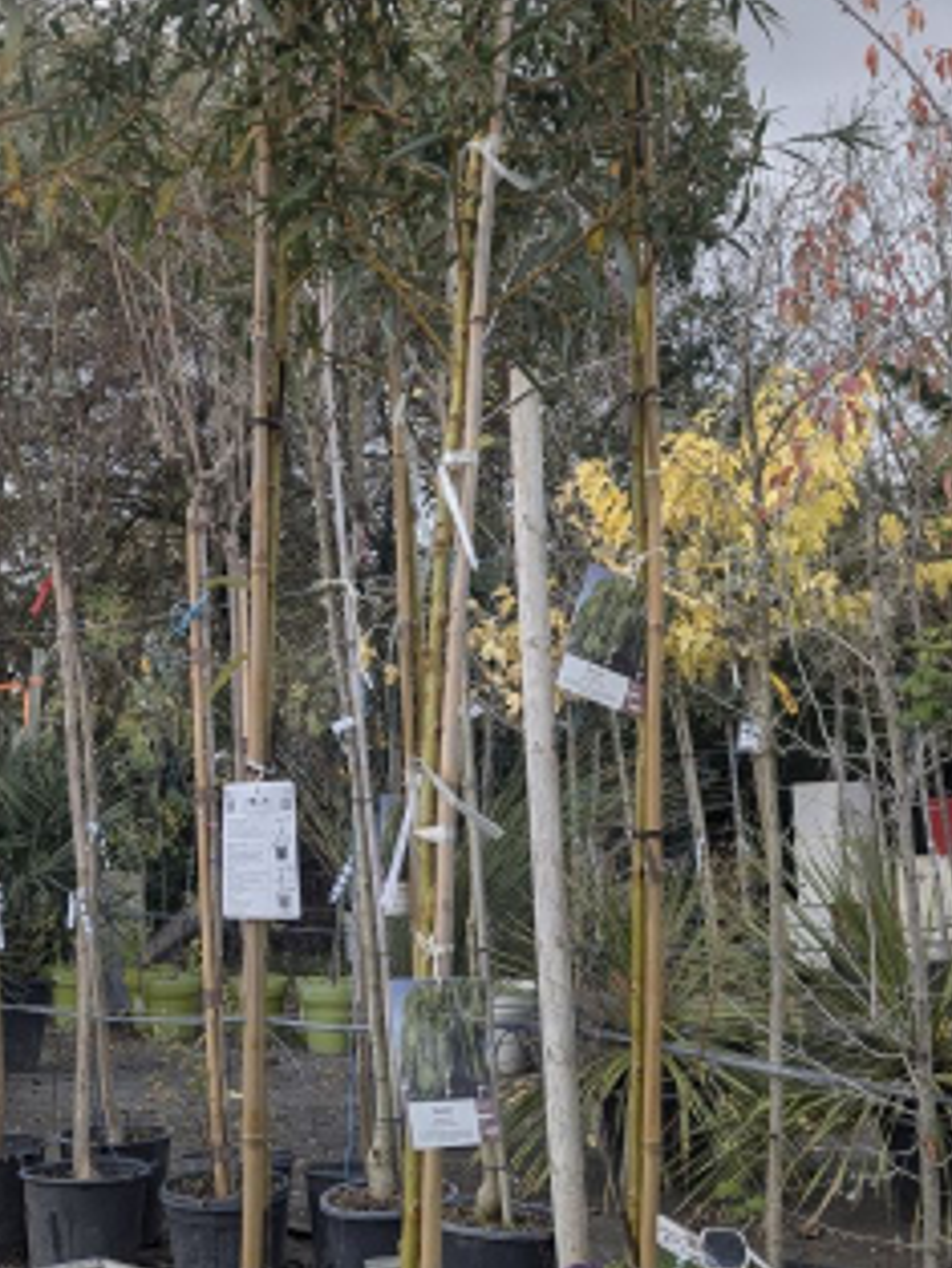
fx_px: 1686
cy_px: 579
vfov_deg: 41.2
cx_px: 251
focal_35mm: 46
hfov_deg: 31.1
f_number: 1.85
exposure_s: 1/250
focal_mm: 6.81
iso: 41
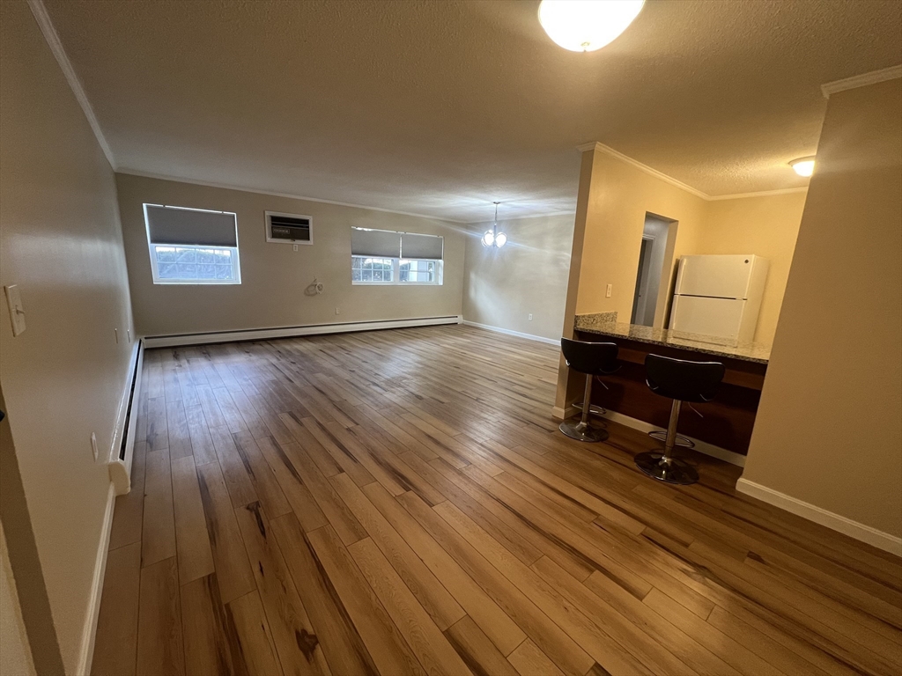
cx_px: 451
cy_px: 338
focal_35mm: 13
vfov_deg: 89.9
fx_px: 339
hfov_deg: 106.2
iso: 200
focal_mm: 1.57
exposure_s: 1/60
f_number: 1.8
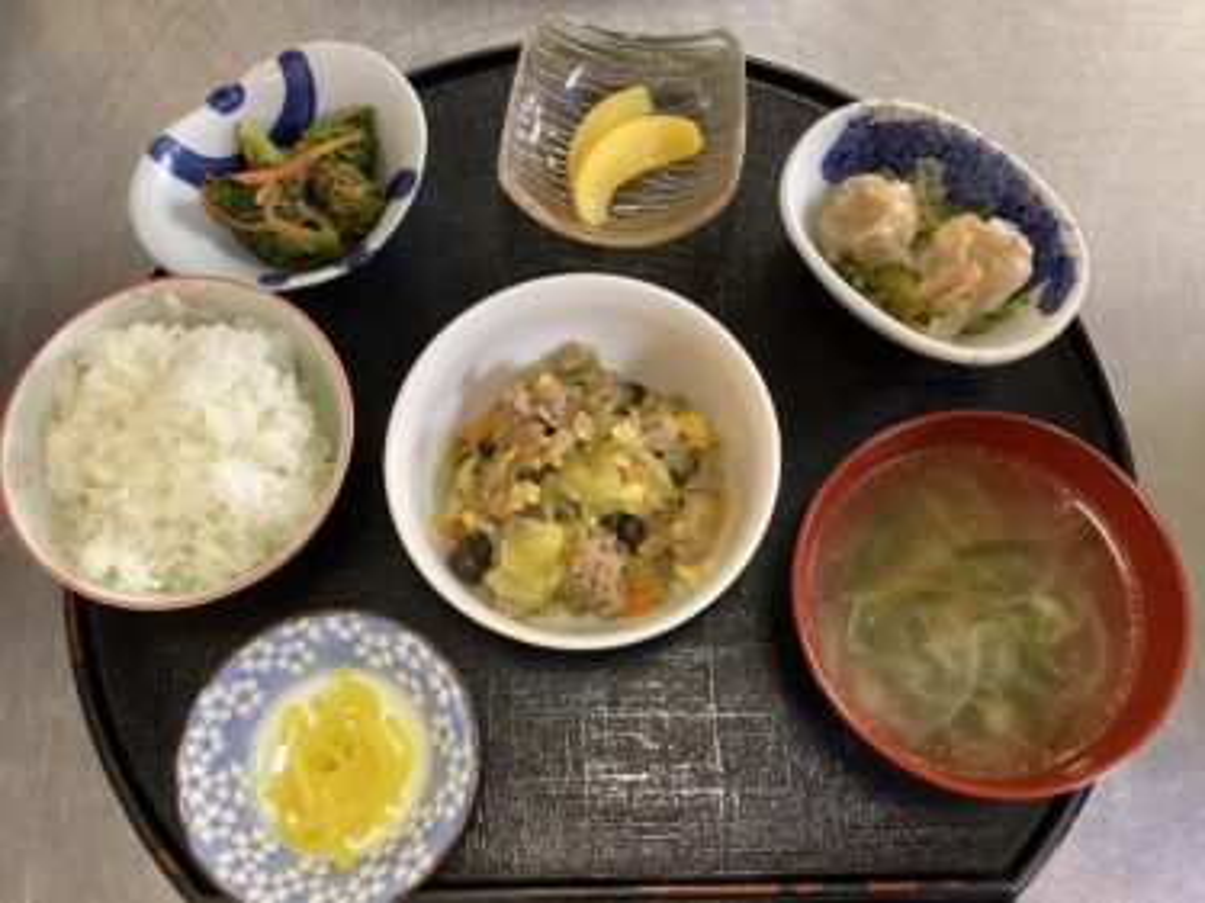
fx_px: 1079
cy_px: 452
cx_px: 602
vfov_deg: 45.4
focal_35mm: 31
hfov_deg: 58.4
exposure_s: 1/40
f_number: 2.4
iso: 250
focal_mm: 3.3
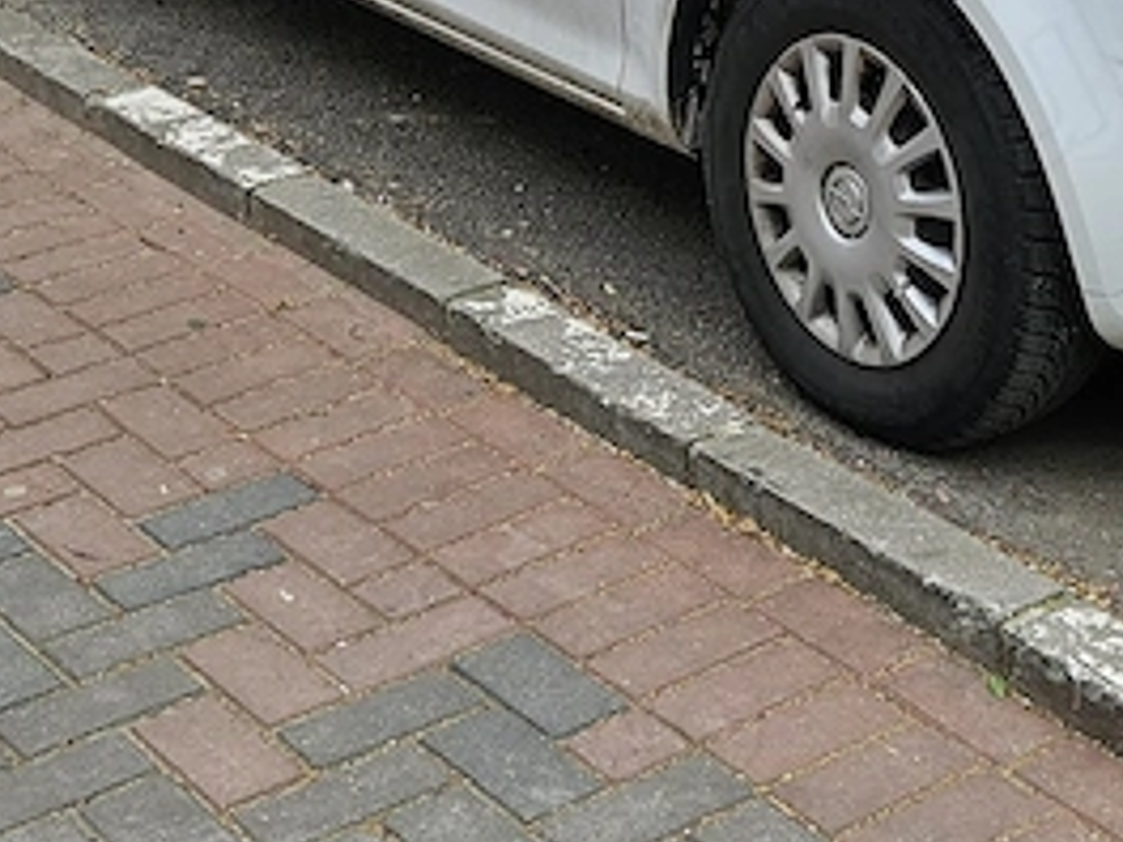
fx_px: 2822
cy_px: -13
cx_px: 804
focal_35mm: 87
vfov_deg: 16.6
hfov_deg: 22.3
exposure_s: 1/180
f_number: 1.8
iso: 64
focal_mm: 5.4
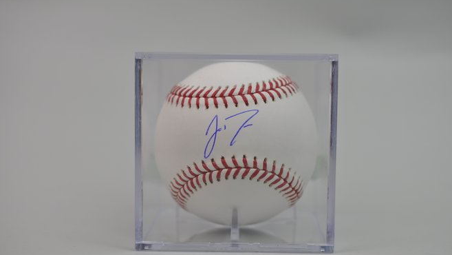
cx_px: 228
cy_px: 155
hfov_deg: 31.0
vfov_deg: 17.7
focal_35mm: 68
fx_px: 815
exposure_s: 1/80
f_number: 4.5
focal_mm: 40
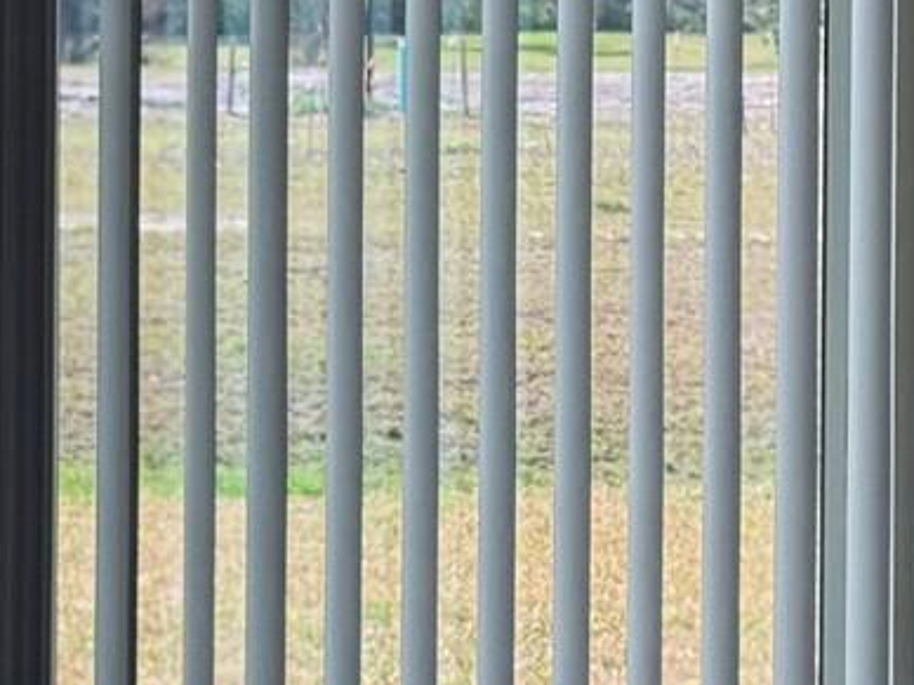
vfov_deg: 7.5
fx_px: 5228
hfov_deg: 10.0
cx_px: 544
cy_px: 167
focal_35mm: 198
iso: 80
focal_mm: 6.76
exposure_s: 1/1100
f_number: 1.78
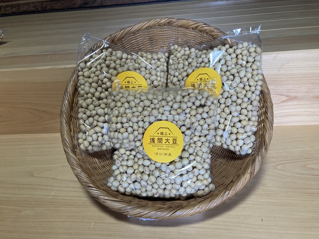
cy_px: 120
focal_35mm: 28
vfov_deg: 49.7
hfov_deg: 63.4
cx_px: 160
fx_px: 258
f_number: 1.8
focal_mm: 3.99
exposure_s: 1/75
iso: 80
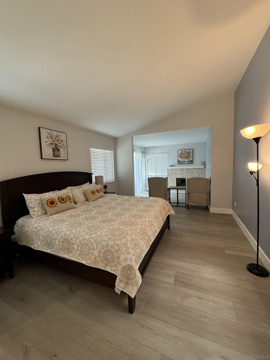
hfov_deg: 85.7
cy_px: 180
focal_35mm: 14
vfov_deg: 102.1
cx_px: 135
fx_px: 146
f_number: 2.2
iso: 250
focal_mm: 2.22
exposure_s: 1/120
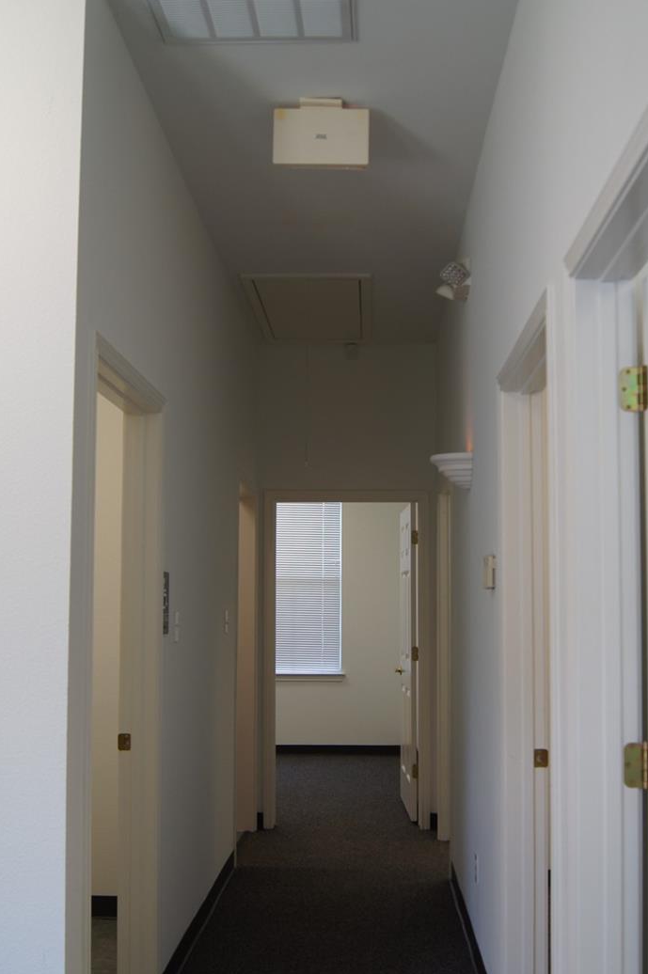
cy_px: 495
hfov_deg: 33.3
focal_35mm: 40
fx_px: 1082
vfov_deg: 48.5
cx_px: 371
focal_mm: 18
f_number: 4
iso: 100
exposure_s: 1/40
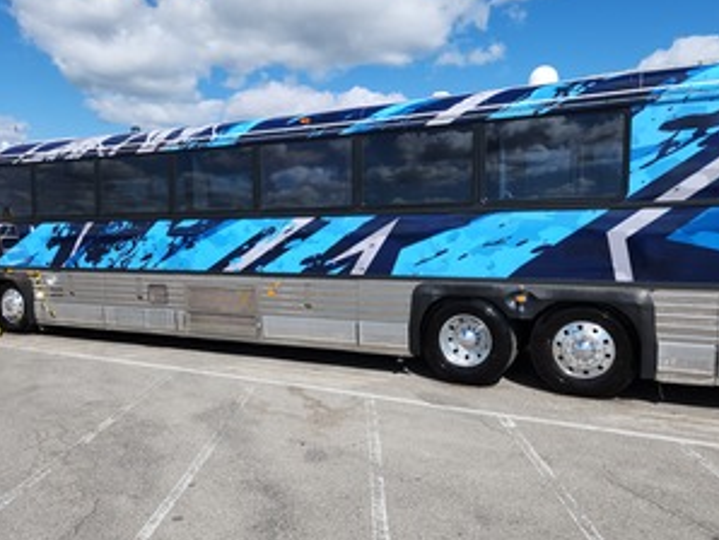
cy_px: 286
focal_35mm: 27
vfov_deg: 51.4
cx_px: 343
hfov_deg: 65.2
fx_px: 561
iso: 20
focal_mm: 5.4
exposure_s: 1/1967
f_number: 1.8
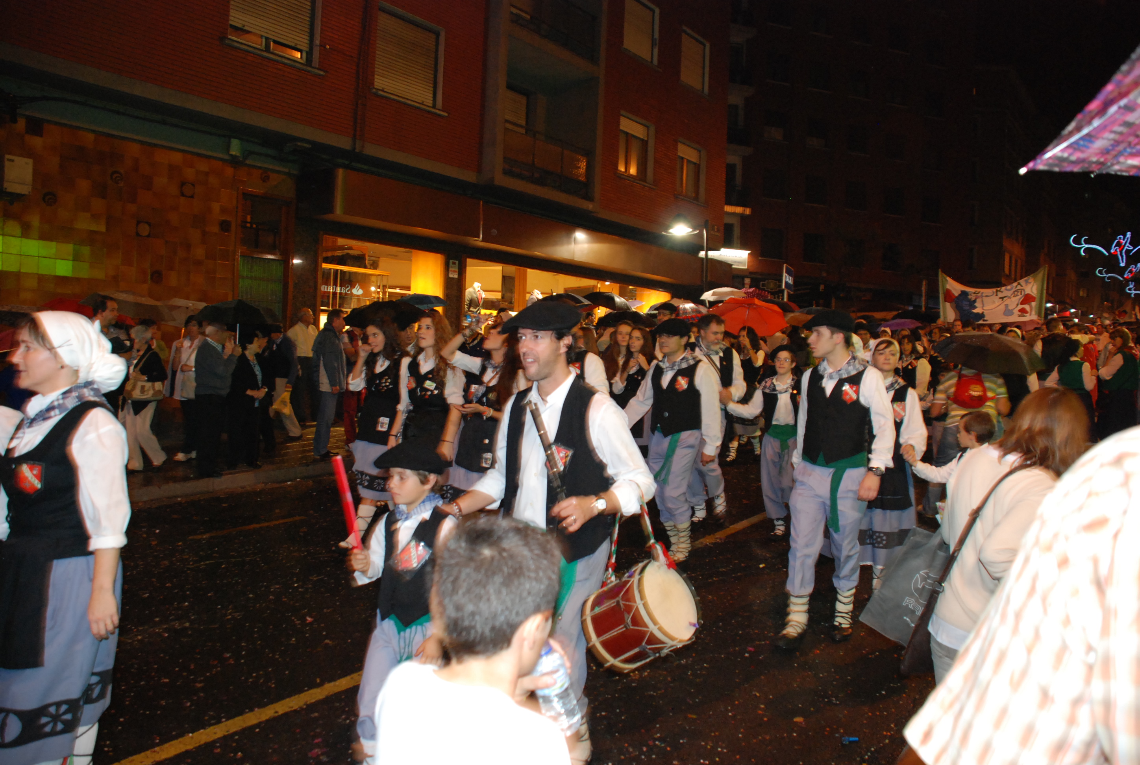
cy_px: 382
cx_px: 570
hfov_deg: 67.3
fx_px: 857
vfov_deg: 48.1
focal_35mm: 27
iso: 800
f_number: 3.5
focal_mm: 18
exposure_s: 1/30
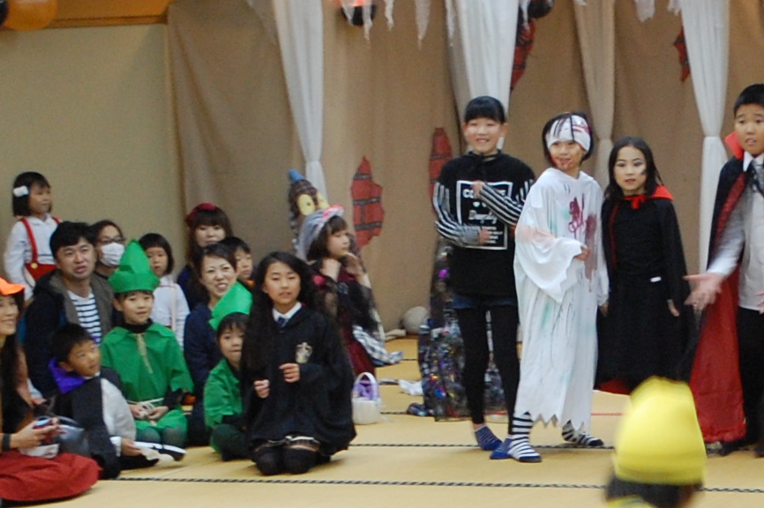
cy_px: 408
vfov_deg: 10.9
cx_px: 588
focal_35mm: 125
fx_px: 2651
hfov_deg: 16.3
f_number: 4.2
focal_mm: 24
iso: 800
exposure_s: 1/30
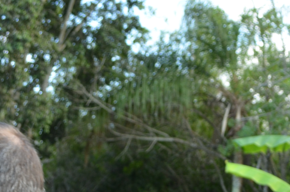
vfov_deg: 13.7
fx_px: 756
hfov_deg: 21.0
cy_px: 284
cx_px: 294
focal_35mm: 94
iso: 280
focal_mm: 20
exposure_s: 1/125
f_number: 5.6
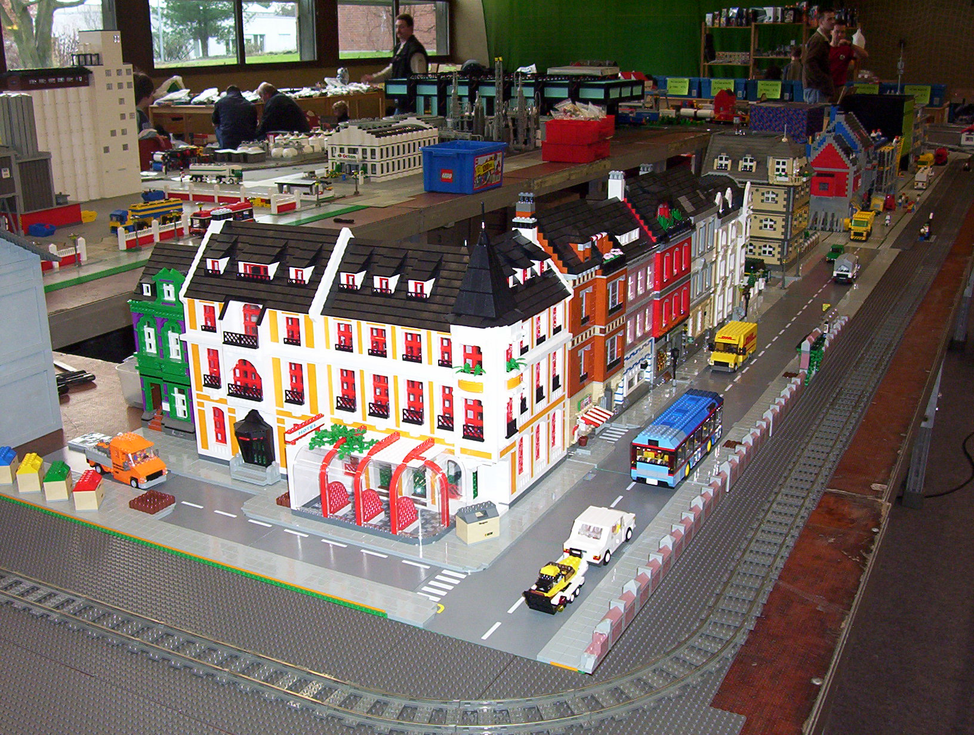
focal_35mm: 43
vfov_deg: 33.7
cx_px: 487
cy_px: 368
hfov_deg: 43.8
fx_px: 1213
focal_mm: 5.77
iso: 140
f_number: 2.73
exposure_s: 1/60
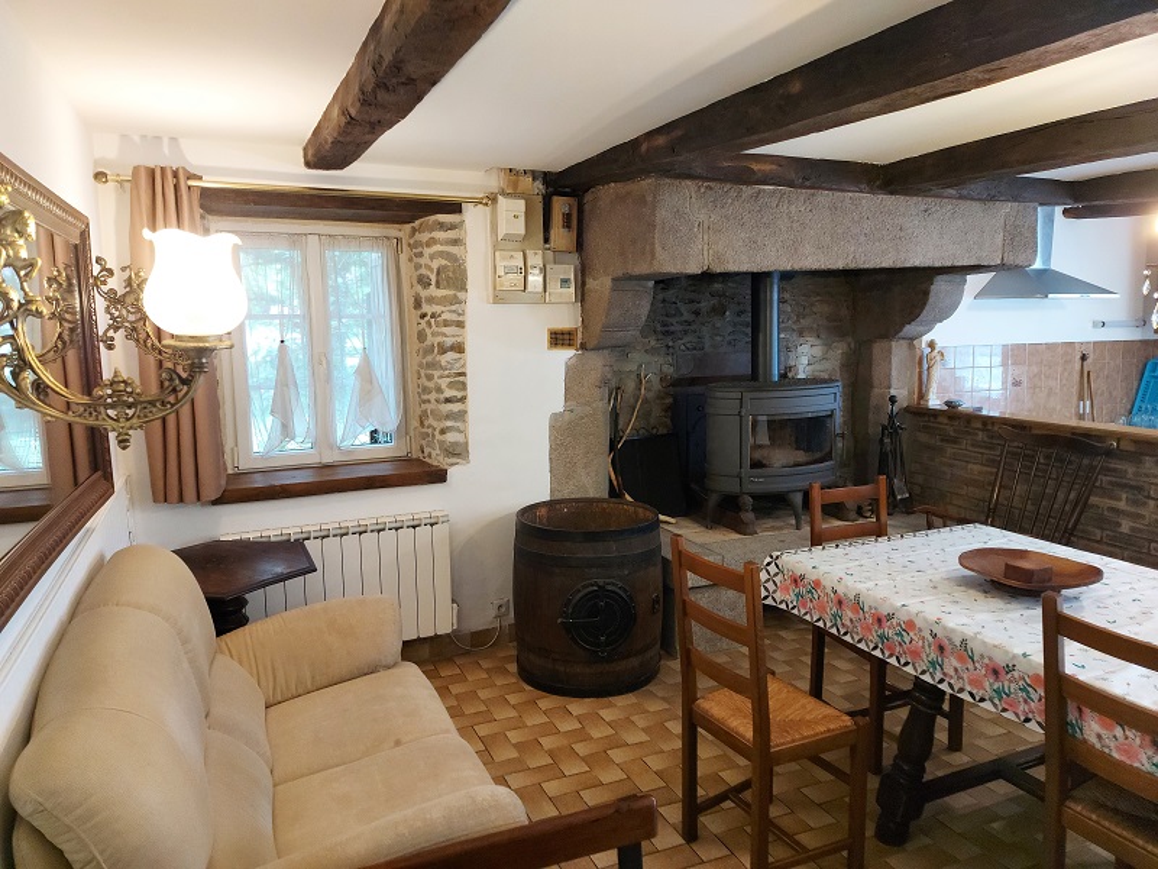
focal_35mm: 24
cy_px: 434
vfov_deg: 56.8
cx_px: 579
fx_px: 803
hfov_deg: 71.6
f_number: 1.8
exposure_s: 1/50
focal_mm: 5.23
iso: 200
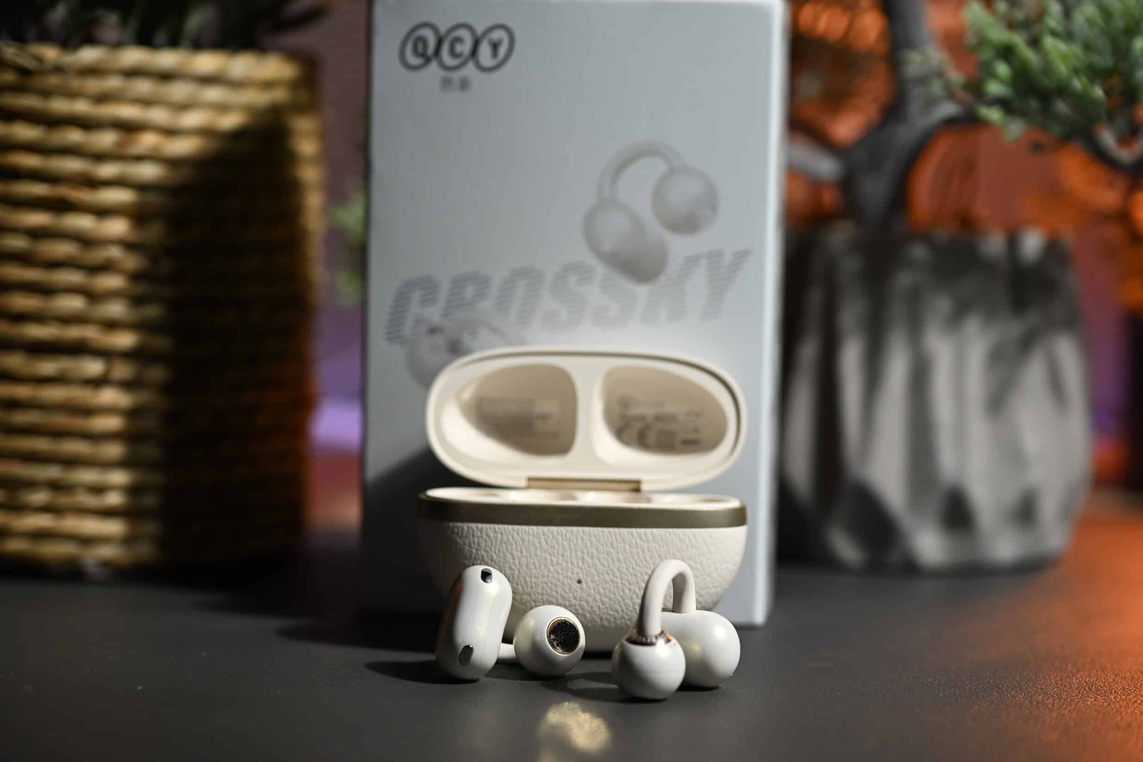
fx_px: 3460
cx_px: 549
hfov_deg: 18.8
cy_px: 458
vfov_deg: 12.6
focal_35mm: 109
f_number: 4
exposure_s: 1/100
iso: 200
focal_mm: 90
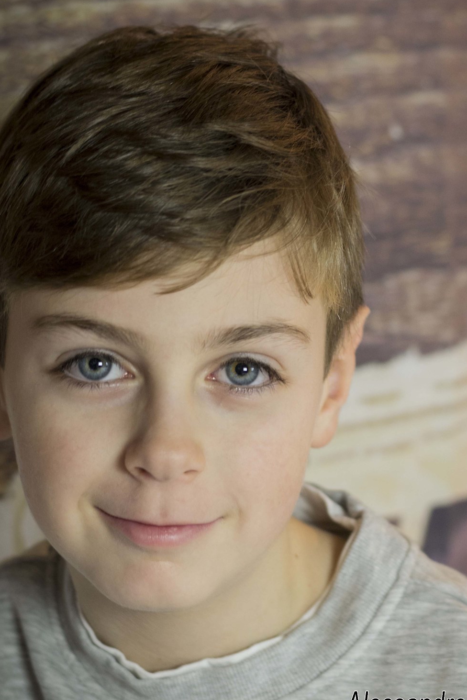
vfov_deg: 16.6
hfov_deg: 11.1
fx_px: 2392
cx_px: 344
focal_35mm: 123
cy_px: 409
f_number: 3.2
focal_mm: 50
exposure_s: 1/40
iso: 800
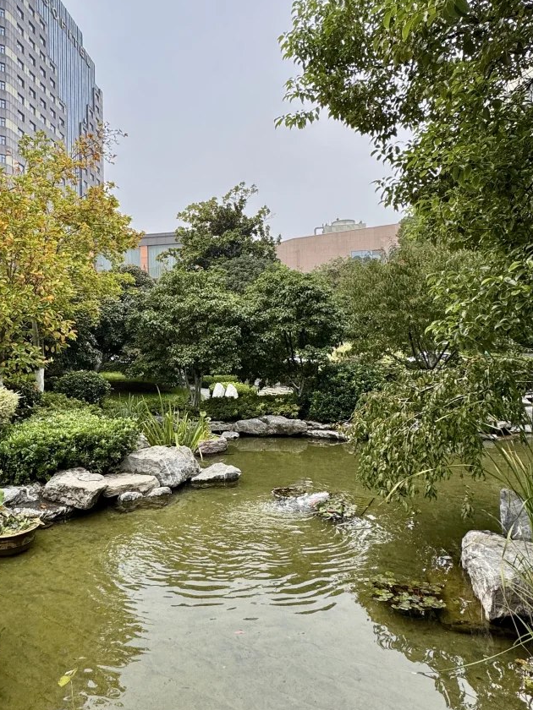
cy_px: 327
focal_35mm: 24
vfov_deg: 71.5
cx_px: 148
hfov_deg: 54.7
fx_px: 493
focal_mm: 2.22
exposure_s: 1/241
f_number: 2.2
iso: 40
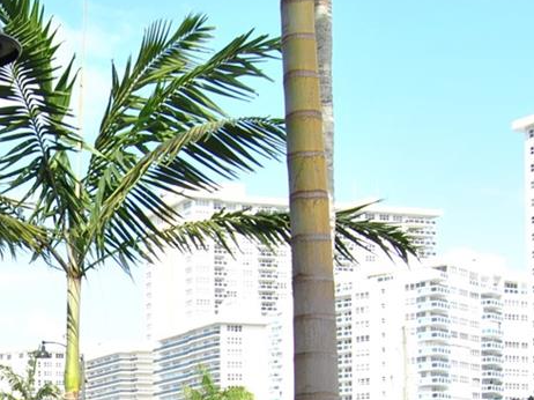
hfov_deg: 20.2
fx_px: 1388
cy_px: 566
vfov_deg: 15.4
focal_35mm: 90
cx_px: -129
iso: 100
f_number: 5.6
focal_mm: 18
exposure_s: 1/200
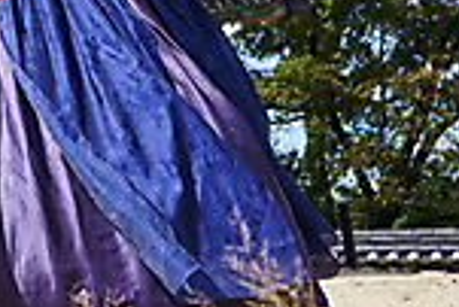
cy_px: -140
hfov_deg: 18.0
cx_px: -312
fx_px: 1212
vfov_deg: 13.7
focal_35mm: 95
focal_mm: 24
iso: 100
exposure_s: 1/2500
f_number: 2.8
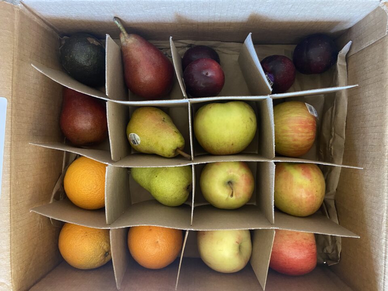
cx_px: 194
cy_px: 146
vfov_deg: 53.1
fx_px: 291
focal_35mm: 26
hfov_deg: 67.3
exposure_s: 1/30
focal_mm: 4.25
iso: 640
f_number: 1.8
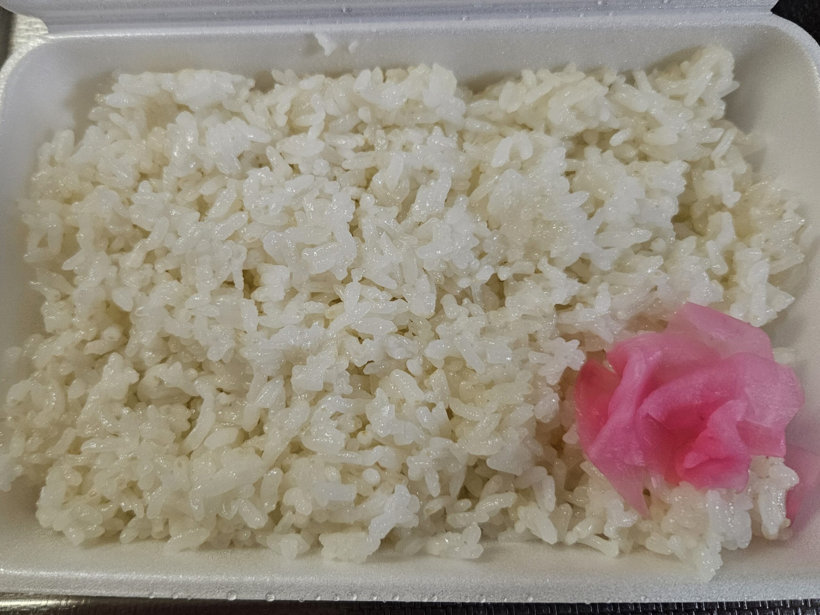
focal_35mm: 23
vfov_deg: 58.9
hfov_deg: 73.9
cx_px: 410
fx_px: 545
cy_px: 308
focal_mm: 5.4
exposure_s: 1/120
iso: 320
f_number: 1.8
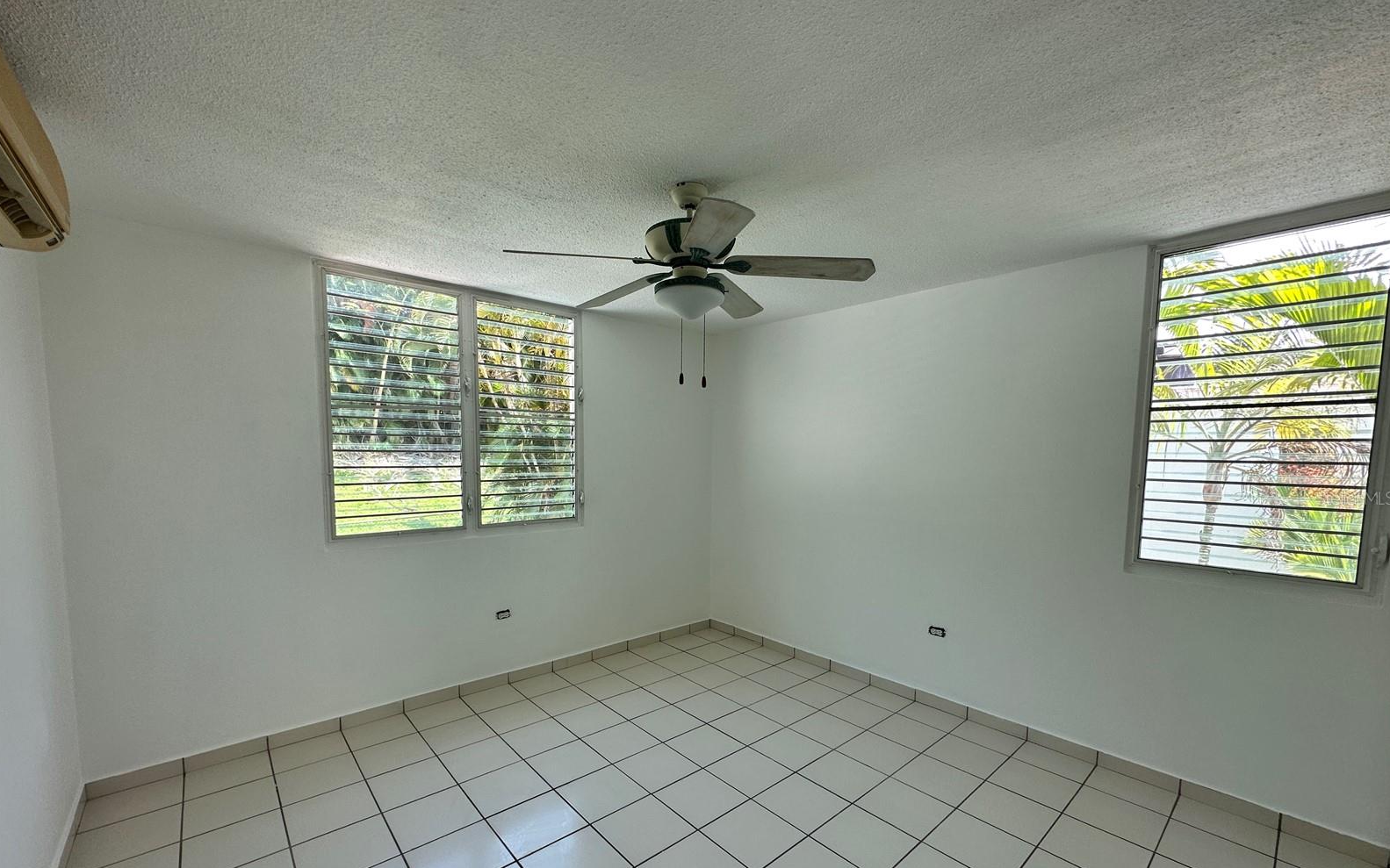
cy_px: 498
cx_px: 696
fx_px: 568
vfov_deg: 74.3
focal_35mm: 15
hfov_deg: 101.5
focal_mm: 2.22
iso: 50
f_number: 2.2
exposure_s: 1/99
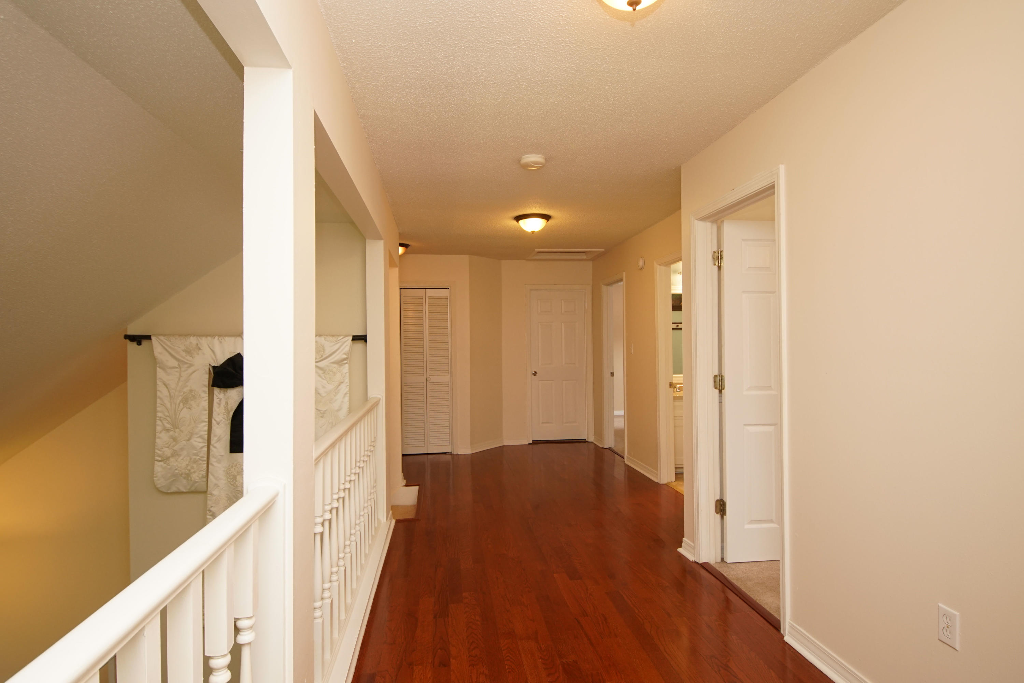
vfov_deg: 67.4
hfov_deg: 90.0
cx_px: 512
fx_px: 512
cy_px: 342
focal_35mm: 18
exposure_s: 1/60
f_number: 4.5
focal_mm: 12
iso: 500
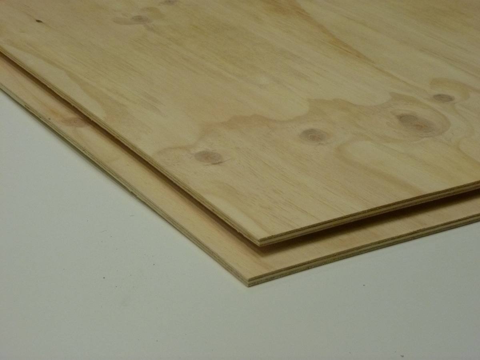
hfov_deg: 20.4
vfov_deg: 15.4
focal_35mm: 96
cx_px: 240
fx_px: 1331
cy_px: 180
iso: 400
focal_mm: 17.3
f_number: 5
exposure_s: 1/60
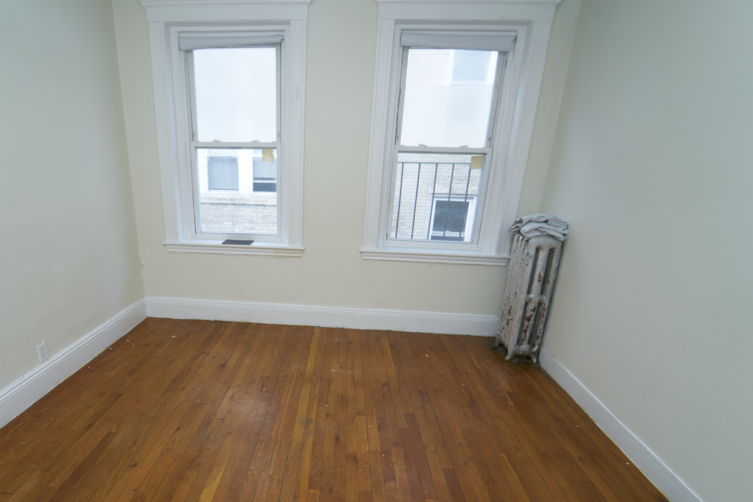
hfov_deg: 85.9
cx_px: 305
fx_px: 398
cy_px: 315
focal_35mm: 19
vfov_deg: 63.7
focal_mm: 14
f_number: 7.1
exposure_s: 1/30
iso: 250
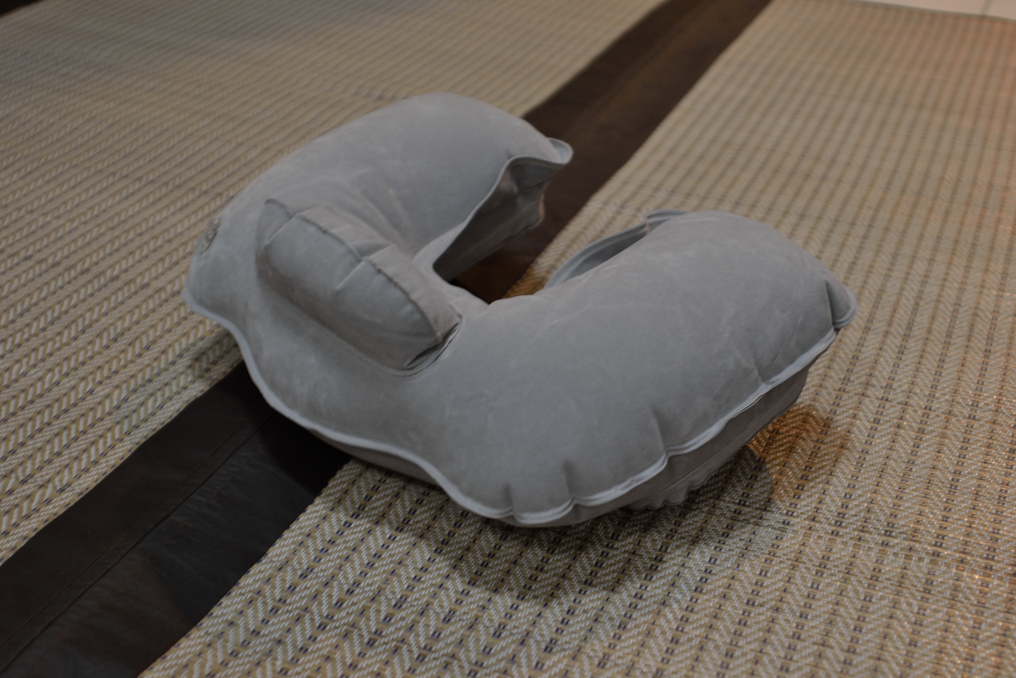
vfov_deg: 28.9
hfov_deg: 42.3
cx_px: 508
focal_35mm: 46
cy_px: 339
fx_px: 1312
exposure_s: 1/10
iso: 400
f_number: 4
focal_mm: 31
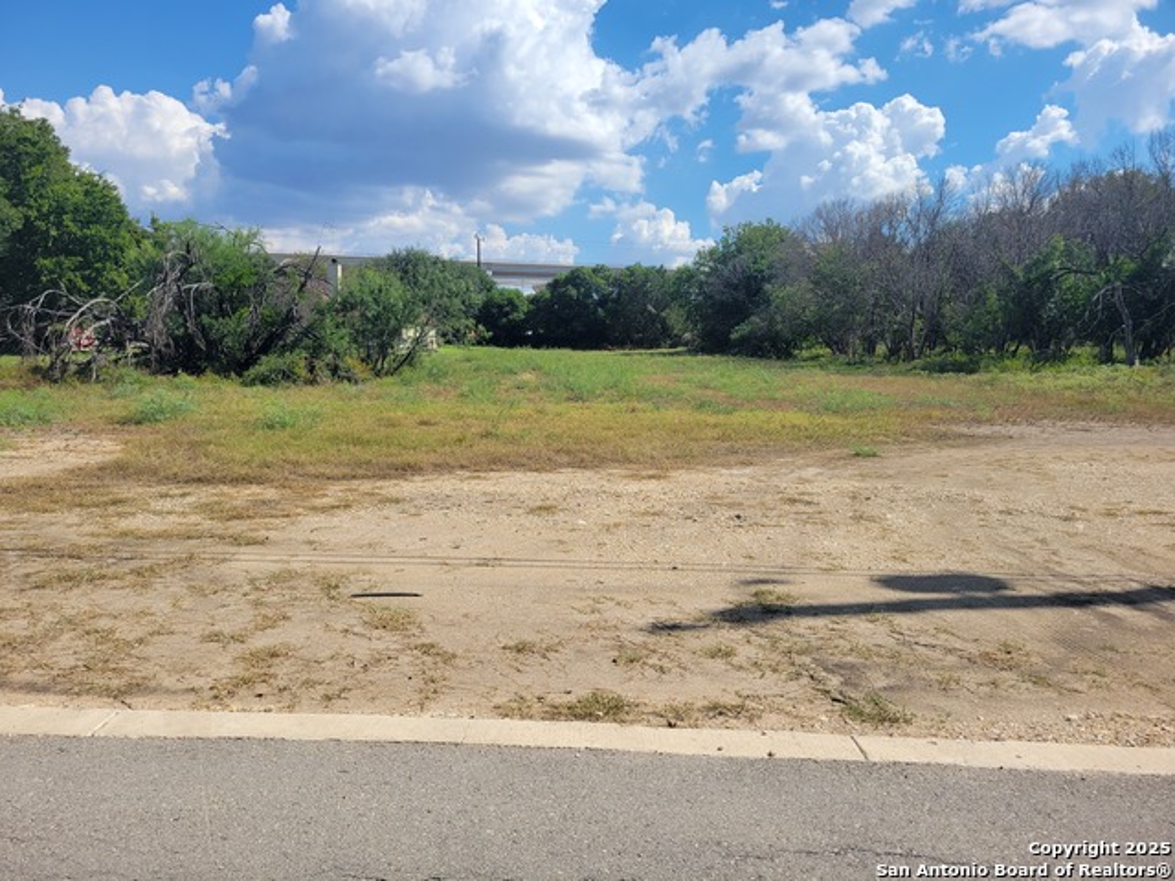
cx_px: 588
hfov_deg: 67.3
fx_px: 883
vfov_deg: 53.1
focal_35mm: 26
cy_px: 440
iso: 40
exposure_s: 1/2977
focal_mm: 5.4
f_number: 1.8
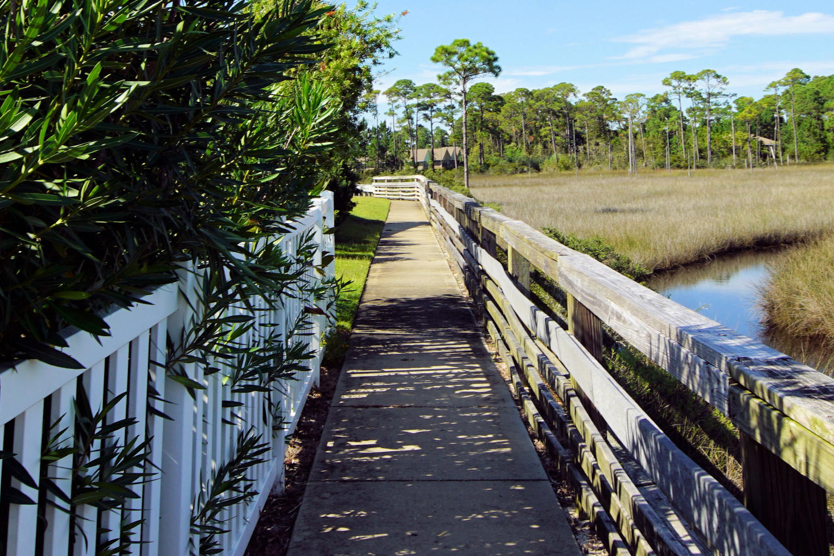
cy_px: 110
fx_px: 996
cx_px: 420
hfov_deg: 45.4
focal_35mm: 43
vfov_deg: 30.4
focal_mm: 14
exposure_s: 1/100
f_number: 8
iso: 100
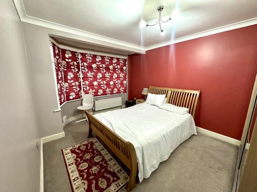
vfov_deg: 85.7
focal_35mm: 14
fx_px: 104
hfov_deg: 102.1
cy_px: 96
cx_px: 128
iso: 500
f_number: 2.2
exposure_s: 1/50
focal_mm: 2.22
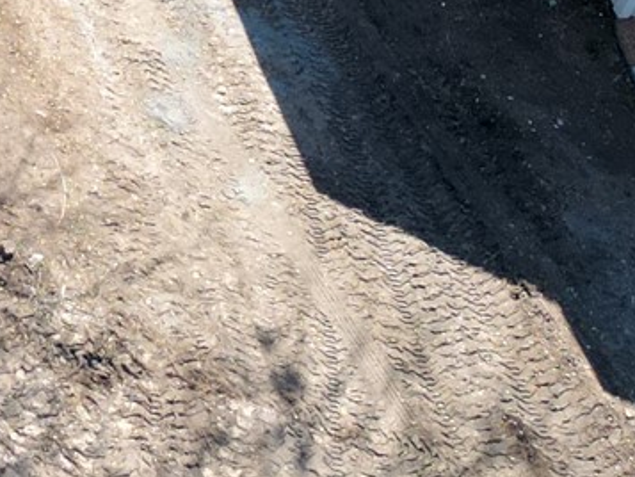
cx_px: -667
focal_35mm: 129
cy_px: -342
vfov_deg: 10.9
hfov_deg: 13.1
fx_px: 2367
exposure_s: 1/1250
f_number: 1.7
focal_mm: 6.72
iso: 200
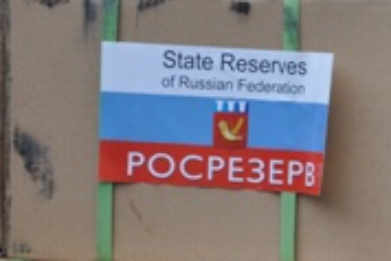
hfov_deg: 7.7
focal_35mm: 264
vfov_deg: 5.2
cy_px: 250
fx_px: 2870
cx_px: 428
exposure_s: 1/60
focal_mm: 70
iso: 400
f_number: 5.3
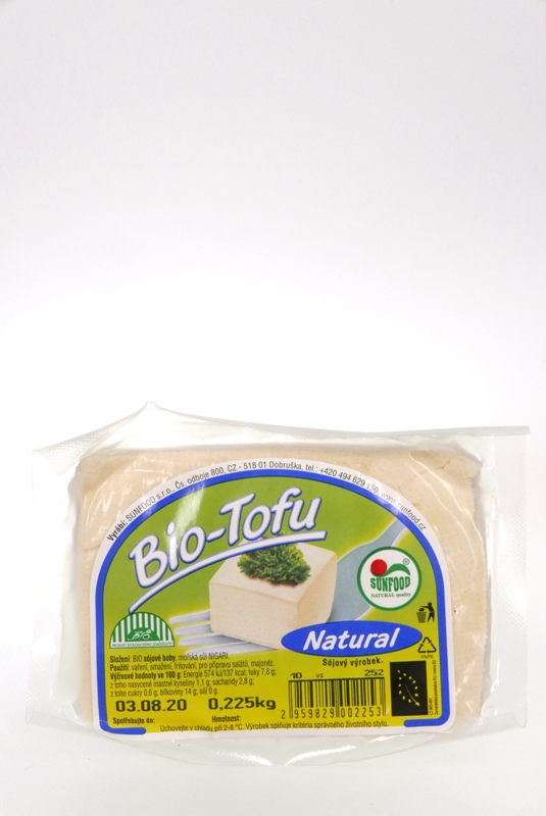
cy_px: 408
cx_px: 273
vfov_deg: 28.8
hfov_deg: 19.5
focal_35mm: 70
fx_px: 1589
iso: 800
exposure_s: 1/60
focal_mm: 31.5
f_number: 16
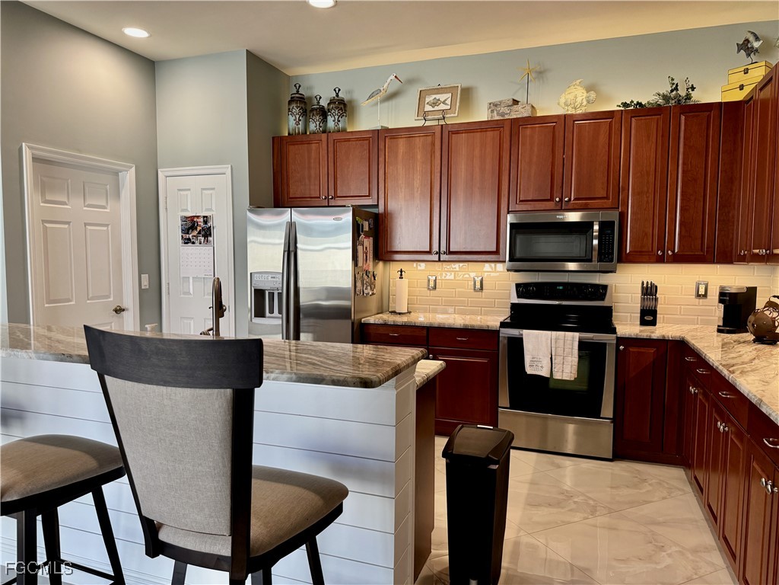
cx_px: 390
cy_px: 292
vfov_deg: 56.8
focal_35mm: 24
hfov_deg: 71.6
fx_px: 540
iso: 160
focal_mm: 6.76
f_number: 1.78
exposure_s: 1/109
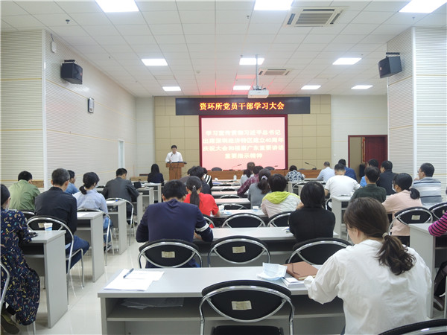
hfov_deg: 63.4
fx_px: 362
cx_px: 224
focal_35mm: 28
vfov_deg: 49.7
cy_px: 168
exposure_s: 1/30
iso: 250
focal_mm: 6
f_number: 2
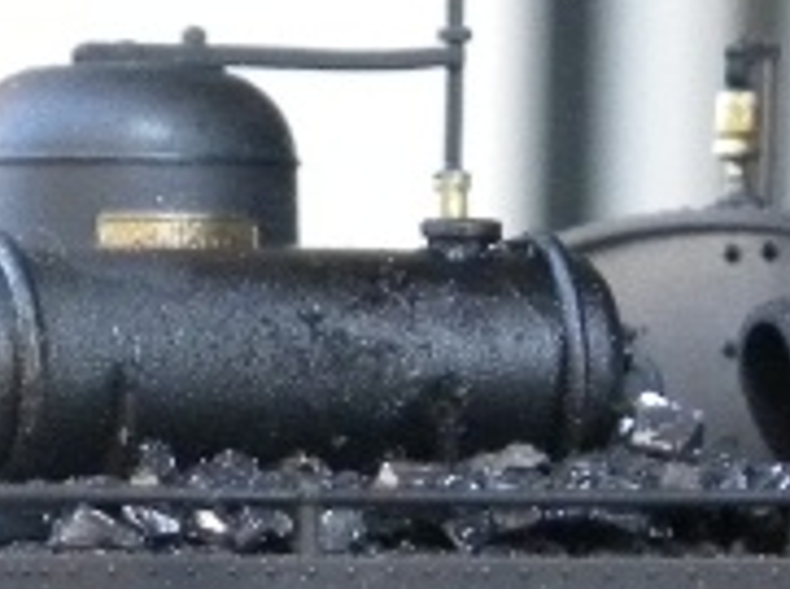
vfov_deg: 5.1
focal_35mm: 289
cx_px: -140
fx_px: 6582
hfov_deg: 6.8
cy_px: 1006
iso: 400
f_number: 3.5
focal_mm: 10.3
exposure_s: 1/64
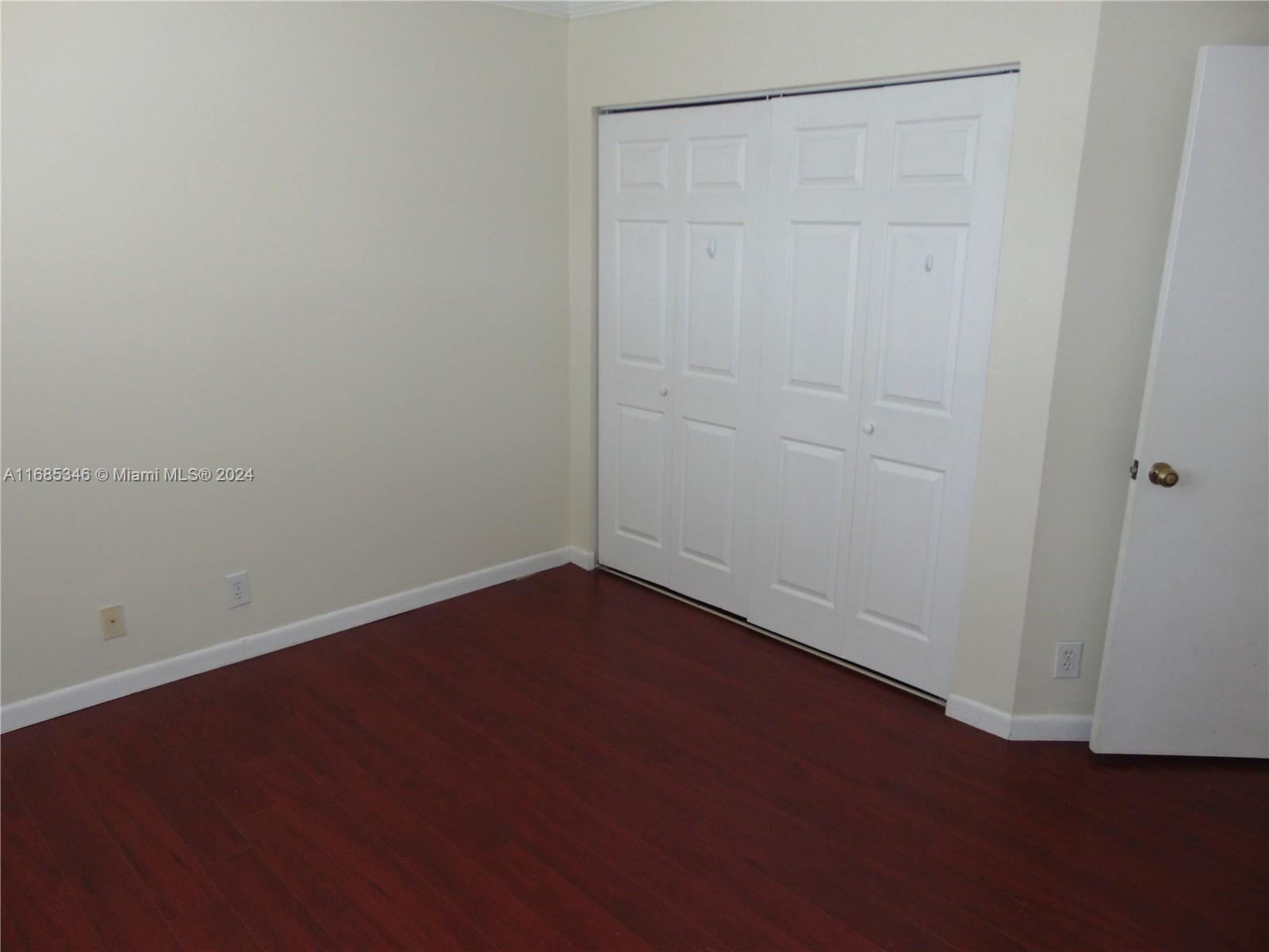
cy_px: 476
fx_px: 916
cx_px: 634
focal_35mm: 25
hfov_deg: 69.4
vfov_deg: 54.9
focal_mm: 4.5
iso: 160
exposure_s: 1/30
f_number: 3
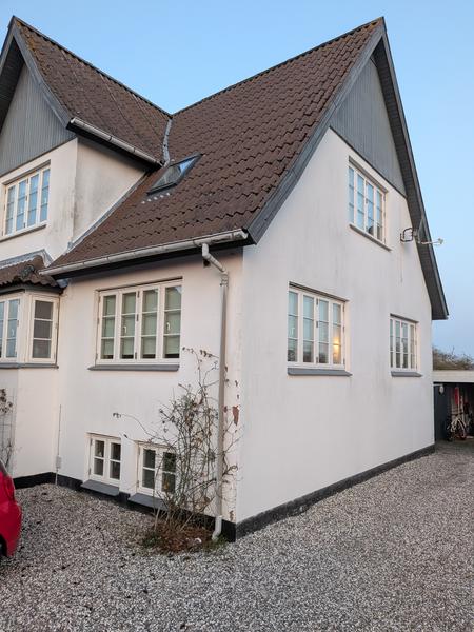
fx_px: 438
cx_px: 237
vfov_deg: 71.6
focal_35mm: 24
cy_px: 316
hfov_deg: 56.8
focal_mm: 4.53
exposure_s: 1/115
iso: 202
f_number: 1.7
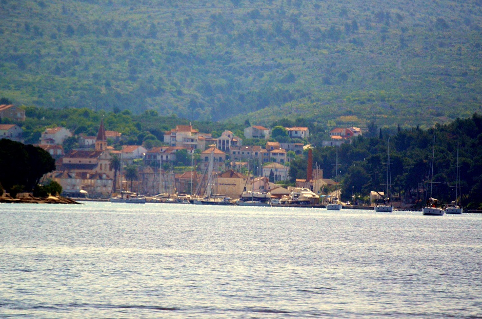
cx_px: 244
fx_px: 6385
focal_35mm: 478
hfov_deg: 4.3
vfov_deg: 2.9
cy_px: 153
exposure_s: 1/8000
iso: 1600
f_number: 5.6
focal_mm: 300
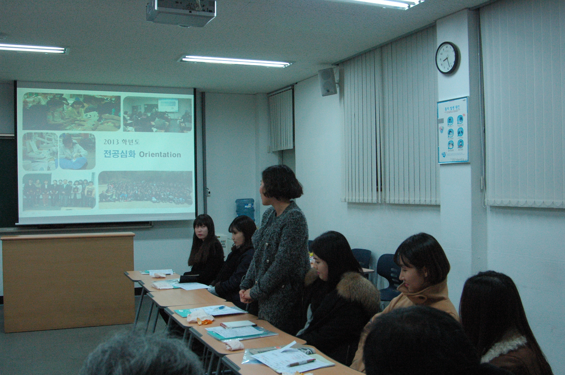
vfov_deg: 36.8
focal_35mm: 36
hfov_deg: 53.2
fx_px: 564
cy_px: 188
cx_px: 282
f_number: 8
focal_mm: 24
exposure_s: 1/80
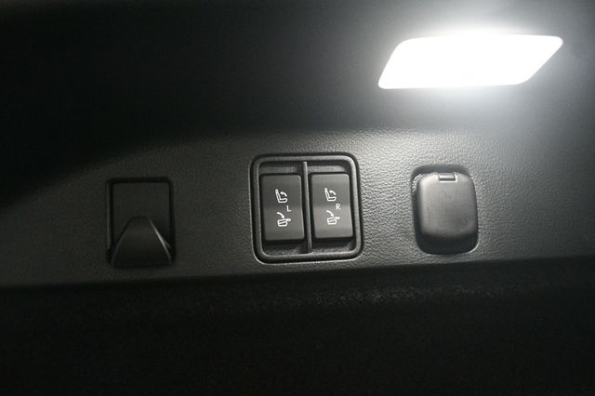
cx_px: 298
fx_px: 661
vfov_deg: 33.4
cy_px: 198
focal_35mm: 40
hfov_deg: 48.5
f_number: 4
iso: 5000
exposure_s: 1/60
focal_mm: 27
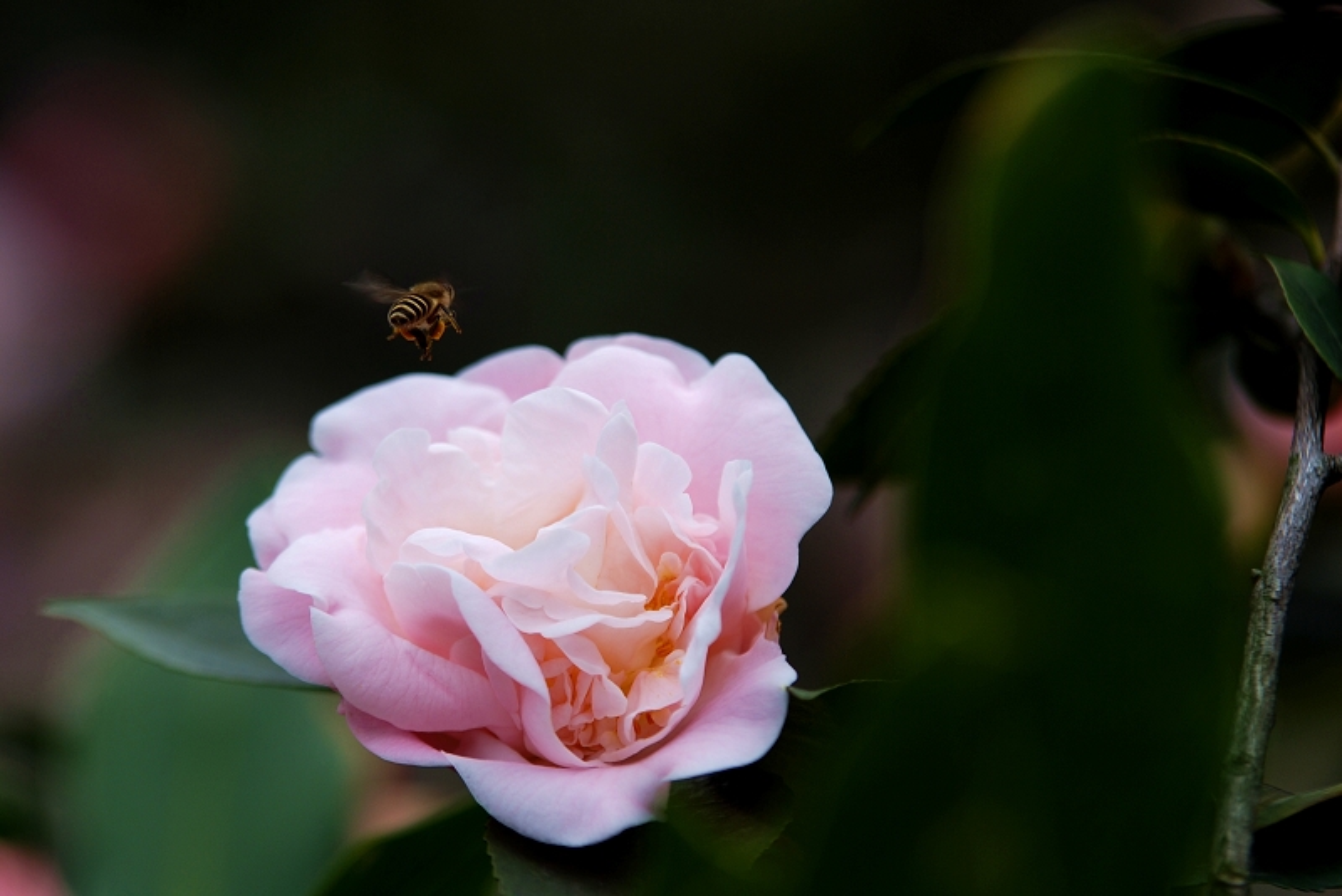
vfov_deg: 7.5
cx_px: 671
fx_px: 6824
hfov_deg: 11.2
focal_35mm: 183
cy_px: 448
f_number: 3.5
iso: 100
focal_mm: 122
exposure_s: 1/800
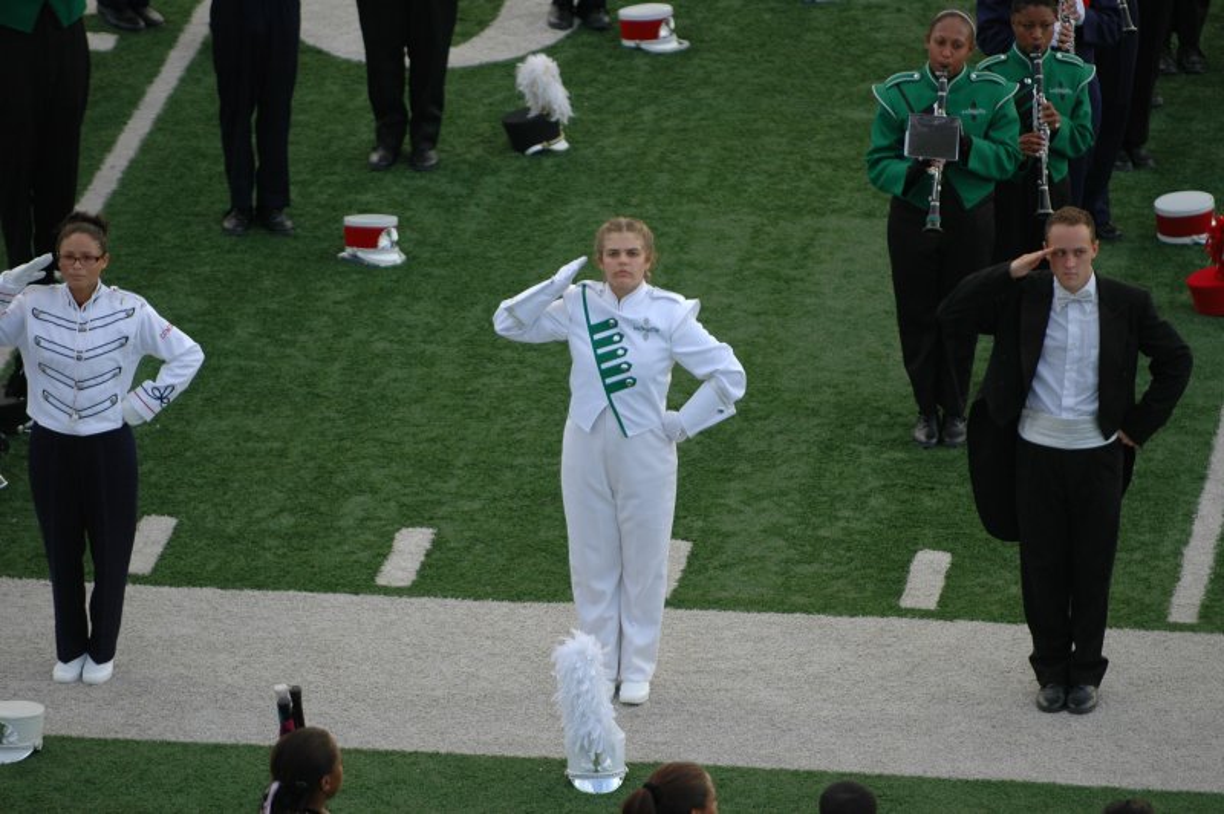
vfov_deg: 4.6
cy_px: 407
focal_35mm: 300
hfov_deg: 6.9
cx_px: 612
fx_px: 10191
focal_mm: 200
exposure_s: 1/640
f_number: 2.8
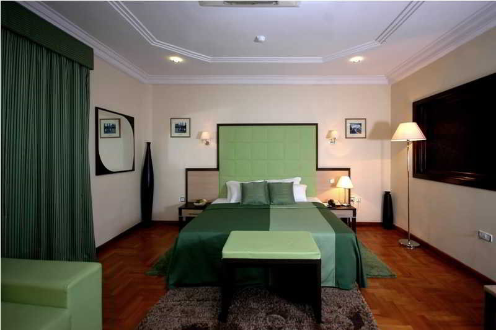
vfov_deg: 77.2
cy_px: 165
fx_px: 206
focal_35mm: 15
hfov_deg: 100.4
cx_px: 248
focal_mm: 10
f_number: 4
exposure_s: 1/30
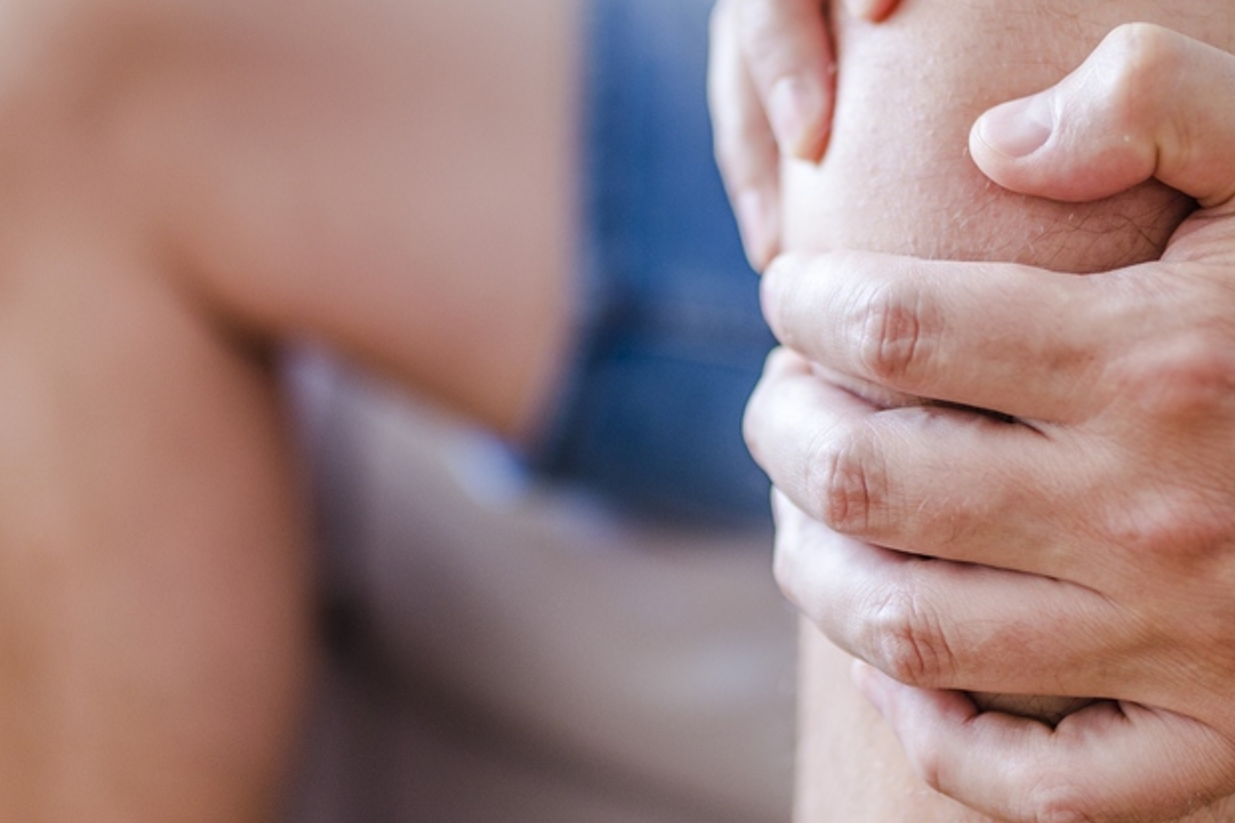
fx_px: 2436
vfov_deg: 19.0
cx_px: 867
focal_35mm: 71
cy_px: 169
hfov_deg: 28.2
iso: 200
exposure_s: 1/200
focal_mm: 35
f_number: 1.6
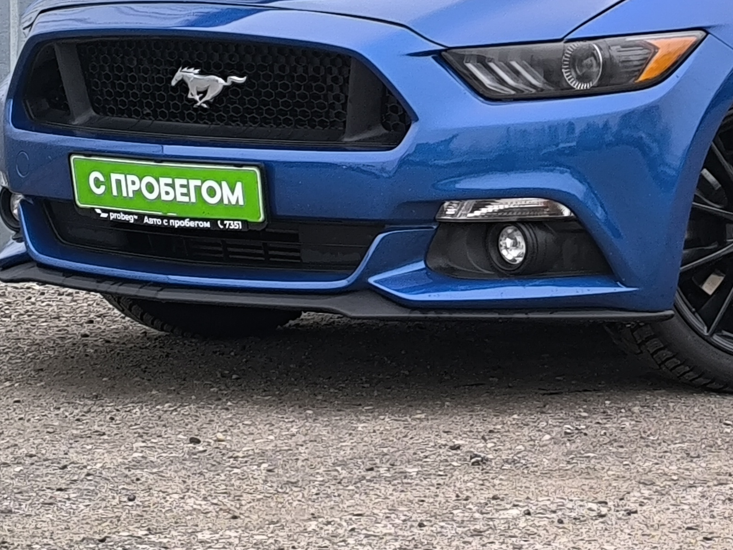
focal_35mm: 170
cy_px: -54
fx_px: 3600
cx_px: 742
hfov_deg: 11.5
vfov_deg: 8.7
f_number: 1.65
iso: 250
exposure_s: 1/100
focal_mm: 6.14
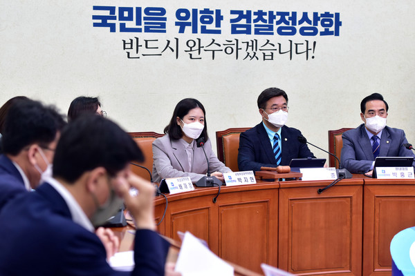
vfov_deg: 17.5
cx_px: 208
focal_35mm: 78
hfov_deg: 26.0
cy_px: 138
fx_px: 899
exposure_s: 1/250
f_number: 3.5
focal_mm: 78
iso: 1400
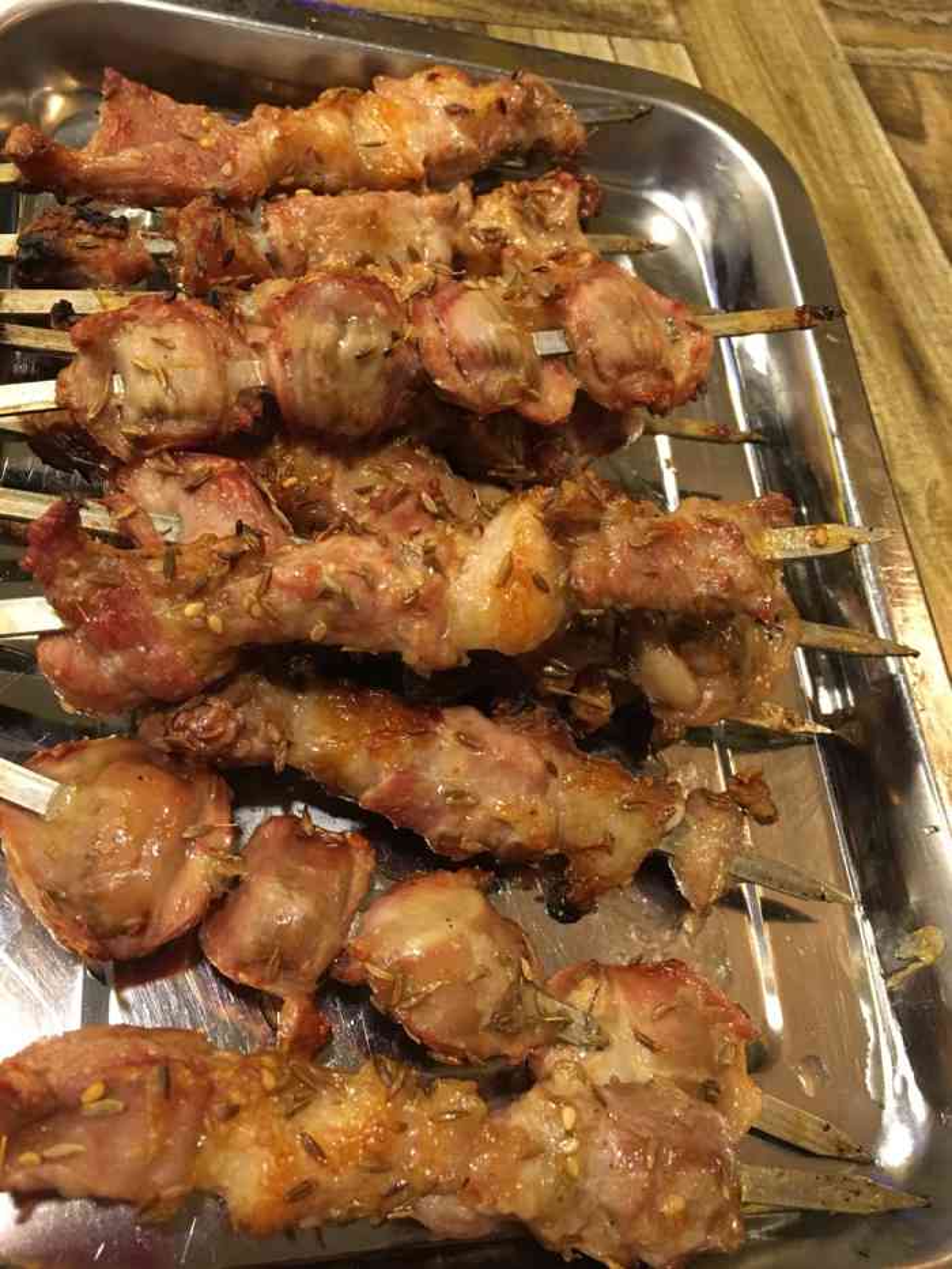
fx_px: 1063
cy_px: 634
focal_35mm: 29
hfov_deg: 48.2
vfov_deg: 61.7
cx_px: 476
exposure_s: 1/17
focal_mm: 4.15
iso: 200
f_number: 2.2
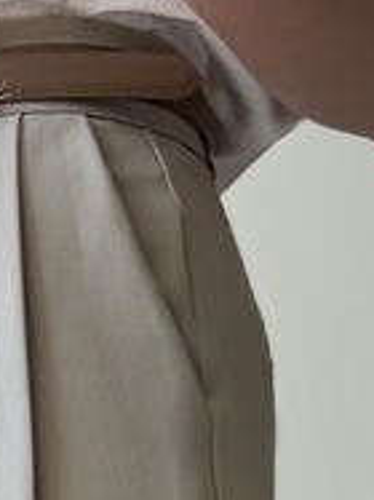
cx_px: 128
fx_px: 2005
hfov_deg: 10.6
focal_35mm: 139
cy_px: 1225
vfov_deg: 11.5
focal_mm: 5.96
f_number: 1.6
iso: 50
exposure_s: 1/459
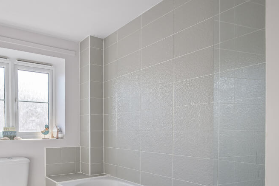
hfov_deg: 66.6
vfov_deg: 50.2
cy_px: 129
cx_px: 67
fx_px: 194
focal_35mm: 25
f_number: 7.1
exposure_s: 1/160
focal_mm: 16
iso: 220
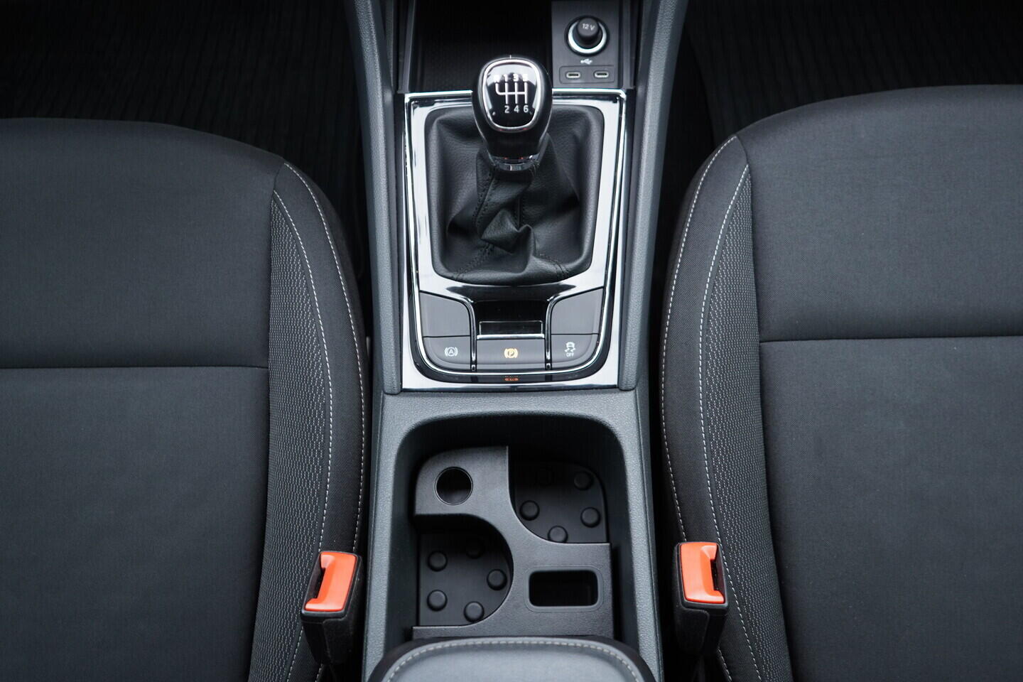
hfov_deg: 53.1
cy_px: 341
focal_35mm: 36
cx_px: 512
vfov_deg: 36.9
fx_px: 1023
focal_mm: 24
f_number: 2.8
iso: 400
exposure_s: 1/40
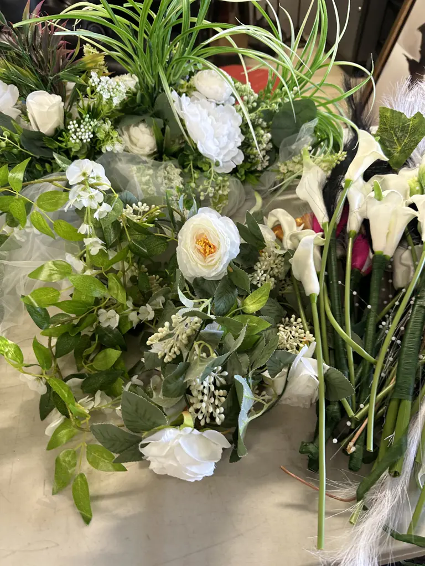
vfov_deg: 71.6
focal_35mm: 24
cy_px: 283
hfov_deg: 56.8
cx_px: 212
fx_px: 393
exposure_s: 1/50
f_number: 1.78
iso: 160
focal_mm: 6.86
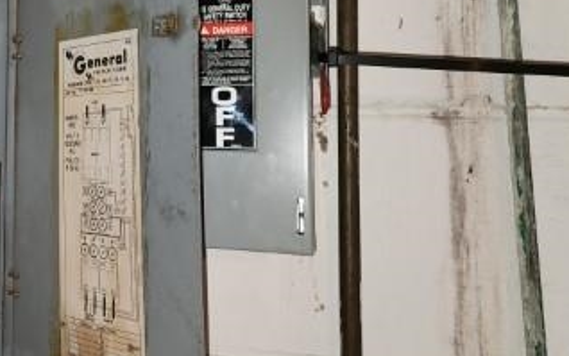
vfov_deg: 25.8
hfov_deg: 38.0
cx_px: 48
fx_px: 760
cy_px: 57
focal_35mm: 49
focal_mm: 6.4
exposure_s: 1/60
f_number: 1.8
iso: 100
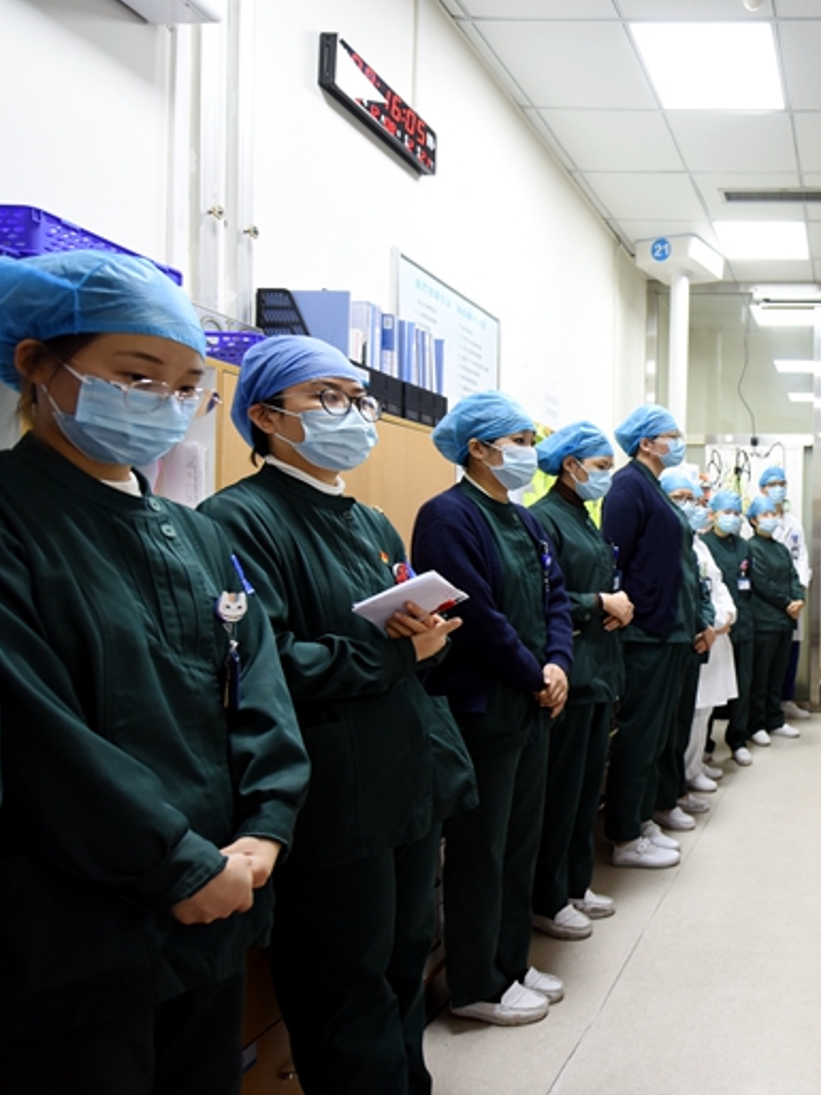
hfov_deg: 46.5
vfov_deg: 71.6
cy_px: 567
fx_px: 759
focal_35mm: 24
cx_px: 840
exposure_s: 1/60
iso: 1000
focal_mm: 16
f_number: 4
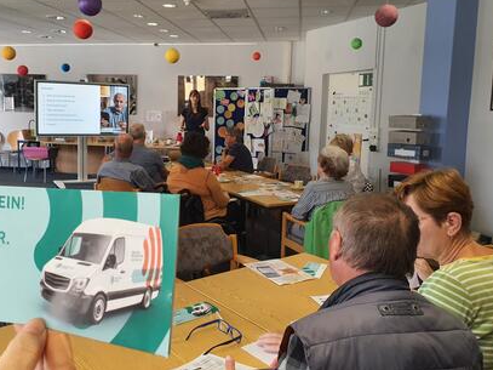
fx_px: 441
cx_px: 204
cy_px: 150
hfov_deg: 58.0
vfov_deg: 45.2
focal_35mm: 31
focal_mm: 4.3
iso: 320
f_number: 2.4
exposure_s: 1/100
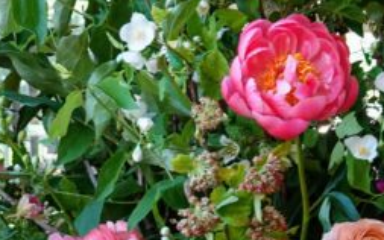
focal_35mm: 99
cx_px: 311
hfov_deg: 20.7
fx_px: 1036
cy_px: 201
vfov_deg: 13.1
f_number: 2.4
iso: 250
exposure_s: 1/30
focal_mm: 8.8
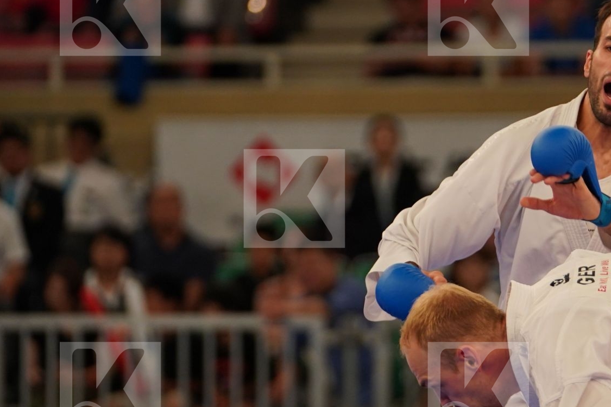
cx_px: 478
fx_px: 6924
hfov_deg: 5.0
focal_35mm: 408
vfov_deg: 3.4
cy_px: 199
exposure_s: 1/1000
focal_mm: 170
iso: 1250
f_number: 2.8
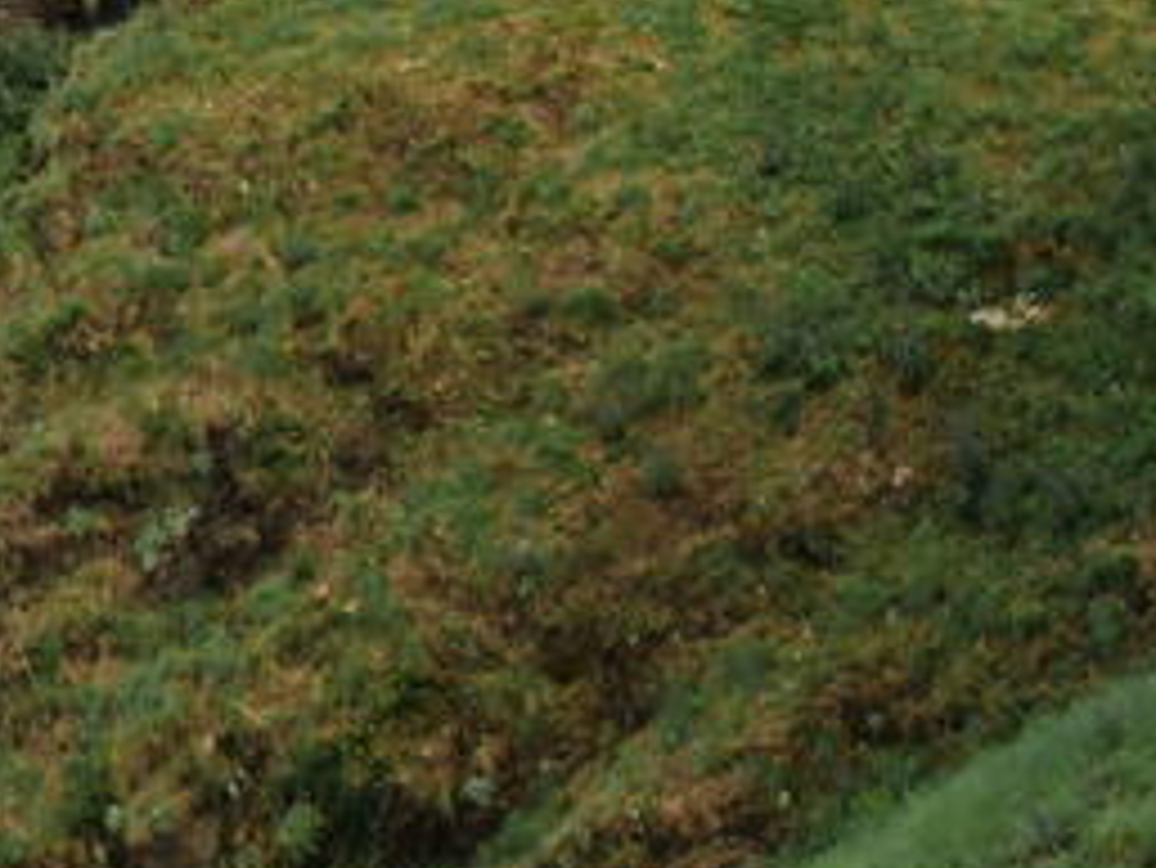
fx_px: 5245
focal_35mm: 157
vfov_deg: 9.2
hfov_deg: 12.5
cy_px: -398
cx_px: 243
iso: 125
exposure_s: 1/60
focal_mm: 20
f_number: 7.1
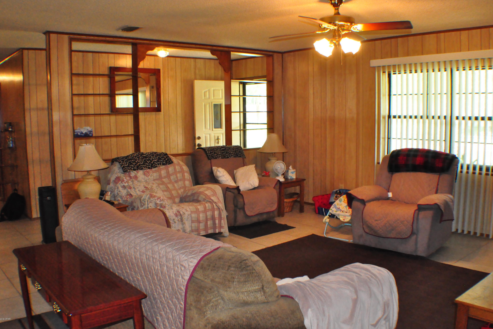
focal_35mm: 40
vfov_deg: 33.4
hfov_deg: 48.5
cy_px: 161
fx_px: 548
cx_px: 250
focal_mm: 26
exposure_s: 1/60
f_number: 8
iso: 3200
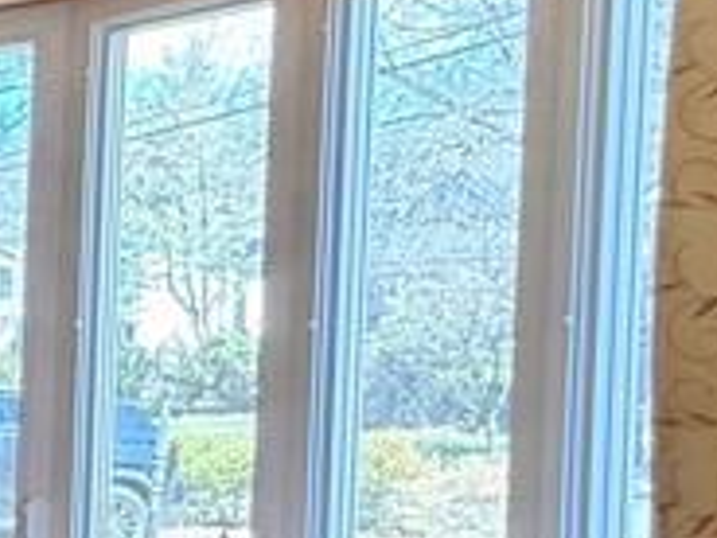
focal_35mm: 78
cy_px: 378
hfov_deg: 16.7
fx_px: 1616
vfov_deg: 18.8
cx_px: -814
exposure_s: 1/120
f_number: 2.2
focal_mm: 2.22
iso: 500
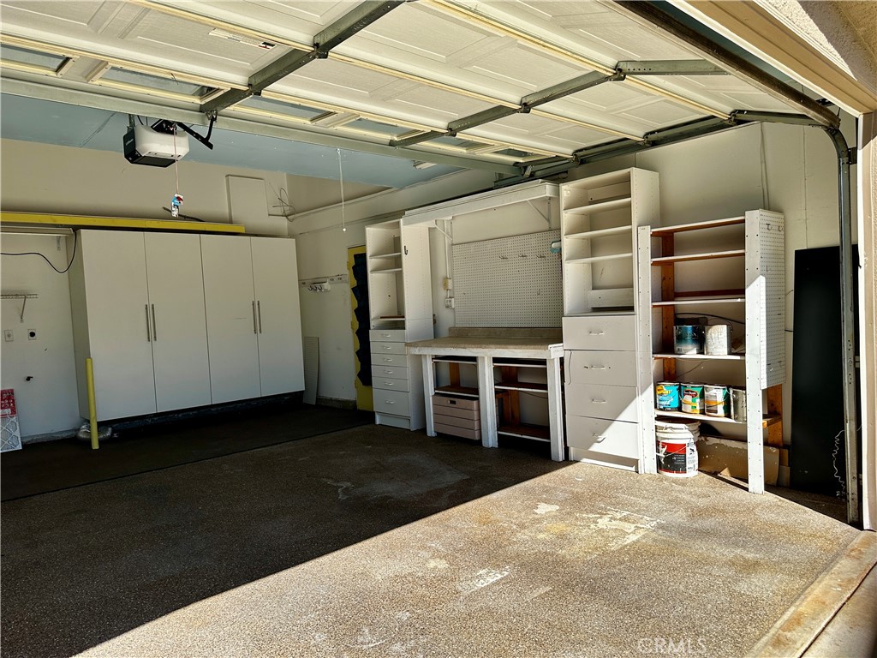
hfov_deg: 71.6
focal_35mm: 24
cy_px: 329
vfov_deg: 56.8
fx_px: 608
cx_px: 438
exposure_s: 1/2070
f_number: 1.78
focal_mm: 6.86
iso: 80
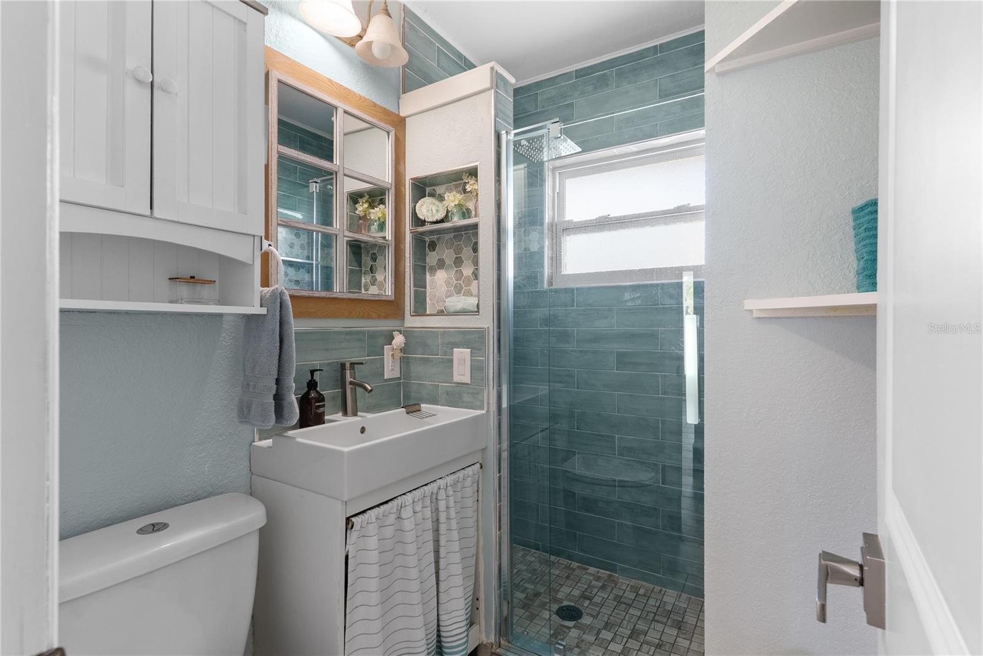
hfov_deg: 93.3
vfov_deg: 70.5
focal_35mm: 17
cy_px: 328
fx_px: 464
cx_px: 492
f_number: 8
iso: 400
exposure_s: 1/3
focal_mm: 17
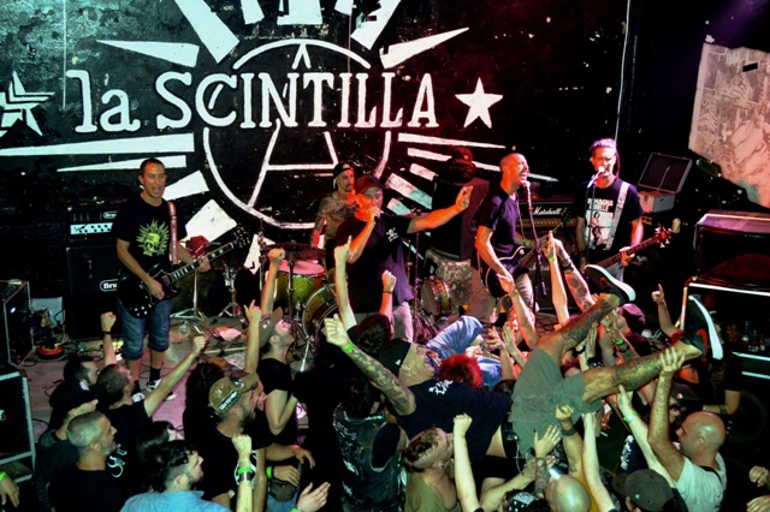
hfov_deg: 45.0
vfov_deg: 30.8
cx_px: 385
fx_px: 930
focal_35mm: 44
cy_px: 256
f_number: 4.5
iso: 1400
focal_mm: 29
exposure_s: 1/60
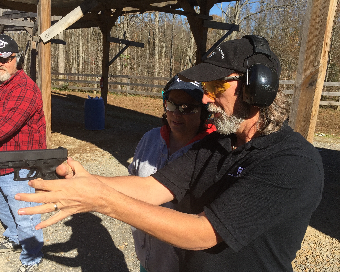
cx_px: 165
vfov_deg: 47.1
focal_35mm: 31
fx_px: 312
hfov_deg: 57.2
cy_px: 139
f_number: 2.2
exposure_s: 1/1582
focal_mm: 4.15
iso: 32
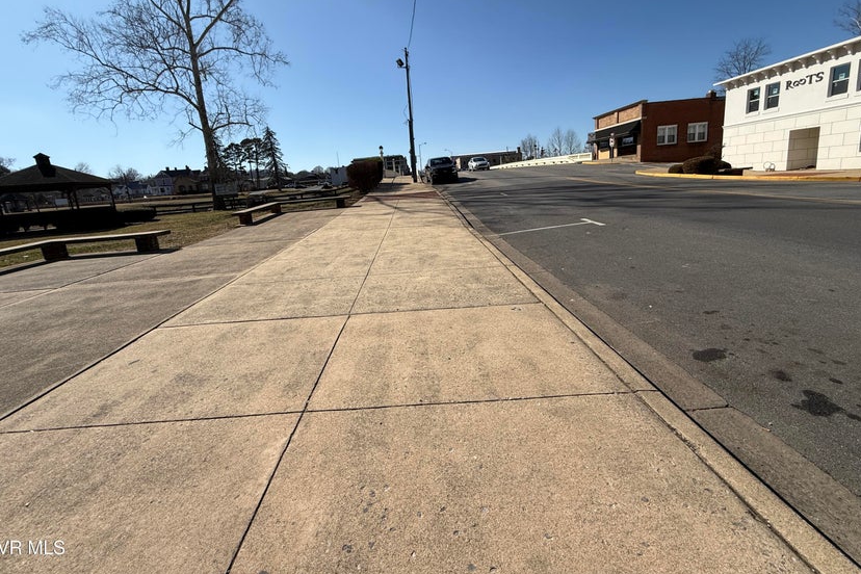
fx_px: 359
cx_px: 427
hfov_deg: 100.4
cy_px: 245
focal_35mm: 15
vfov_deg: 76.9
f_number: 2.2
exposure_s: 1/3125
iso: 50
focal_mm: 2.22
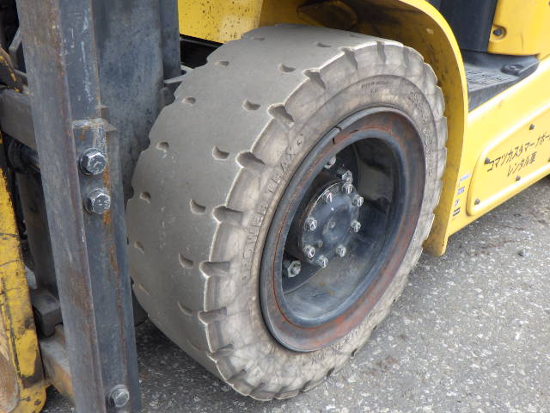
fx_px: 540
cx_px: 275
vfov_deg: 41.8
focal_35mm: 34
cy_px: 206
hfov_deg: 54.0
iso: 125
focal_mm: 6.1
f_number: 3.8
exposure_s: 1/125
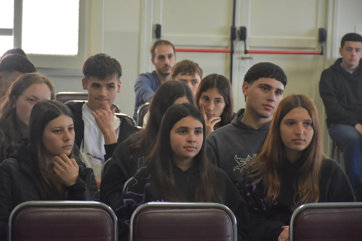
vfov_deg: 9.2
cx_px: 181
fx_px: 1508
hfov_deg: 13.7
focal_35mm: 150
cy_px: 120
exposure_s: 1/125
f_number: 5.6
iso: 1600
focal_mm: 100
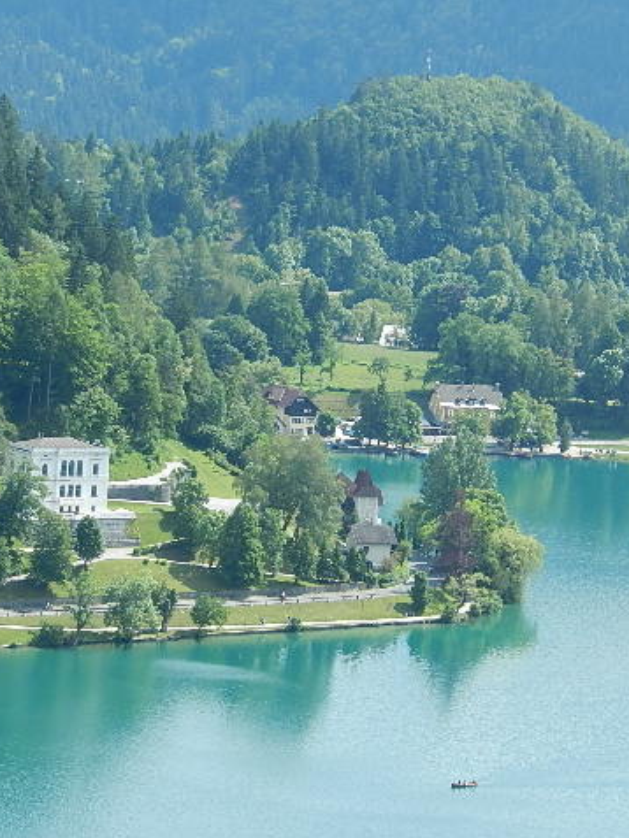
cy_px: 420
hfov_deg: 9.0
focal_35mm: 165
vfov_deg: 12.0
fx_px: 3996
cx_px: 422
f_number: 5.1
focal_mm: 22.2
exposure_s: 1/400
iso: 160
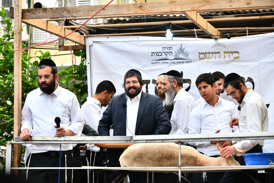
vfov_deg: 11.0
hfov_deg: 16.4
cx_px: 137
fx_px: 951
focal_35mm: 125
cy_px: 92
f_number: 5.6
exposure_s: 1/400
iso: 1000
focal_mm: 125
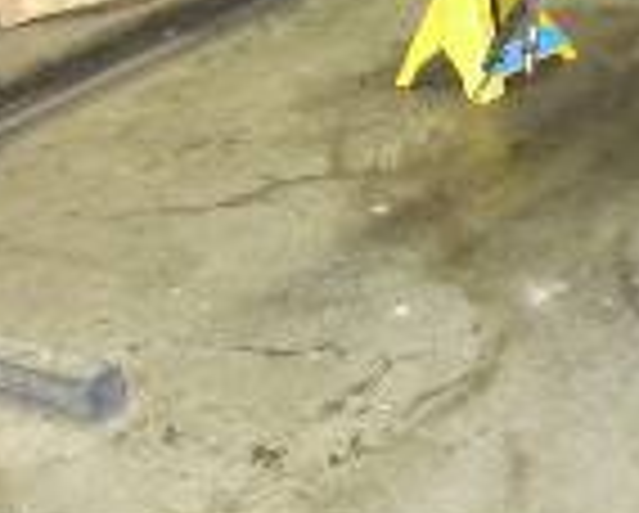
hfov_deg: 18.4
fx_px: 1818
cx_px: 864
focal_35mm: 96
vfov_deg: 15.6
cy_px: -47
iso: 200
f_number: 2.8
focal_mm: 5.8
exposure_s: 1/12.4
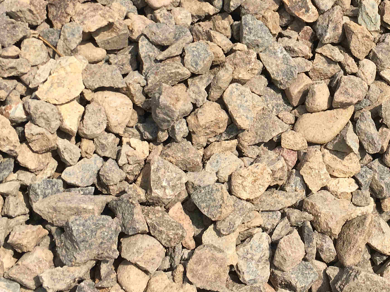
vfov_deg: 21.1
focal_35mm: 68
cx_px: 317
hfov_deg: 27.9
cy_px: 19
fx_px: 766
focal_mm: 4.15
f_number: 2.2
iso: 25
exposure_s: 1/2481
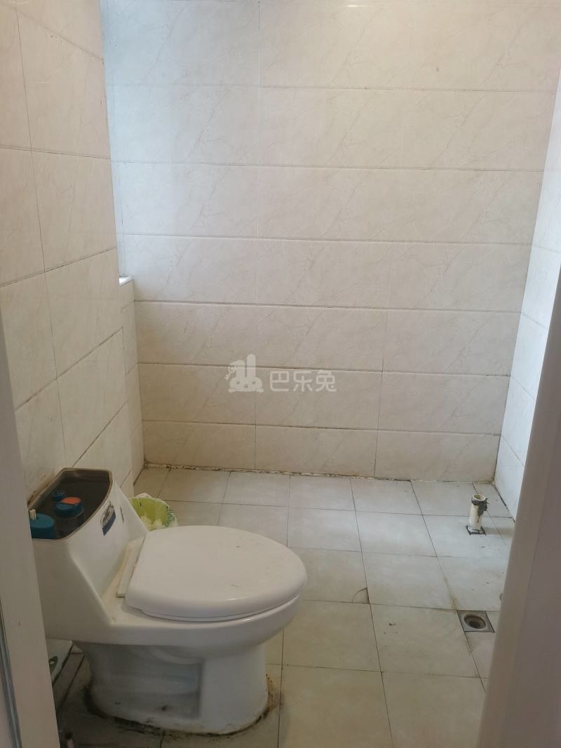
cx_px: 280
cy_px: 374
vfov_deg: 67.3
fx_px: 562
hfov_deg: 53.1
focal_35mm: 26
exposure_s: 1/50
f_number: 1.8
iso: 320
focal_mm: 5.58
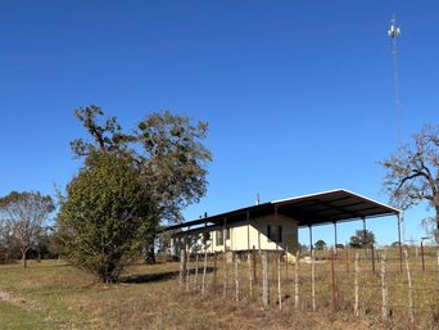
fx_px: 482
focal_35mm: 38
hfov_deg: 48.8
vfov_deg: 37.3
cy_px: 223
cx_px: 253
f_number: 1.6
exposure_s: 1/3413
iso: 50
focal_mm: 5.96
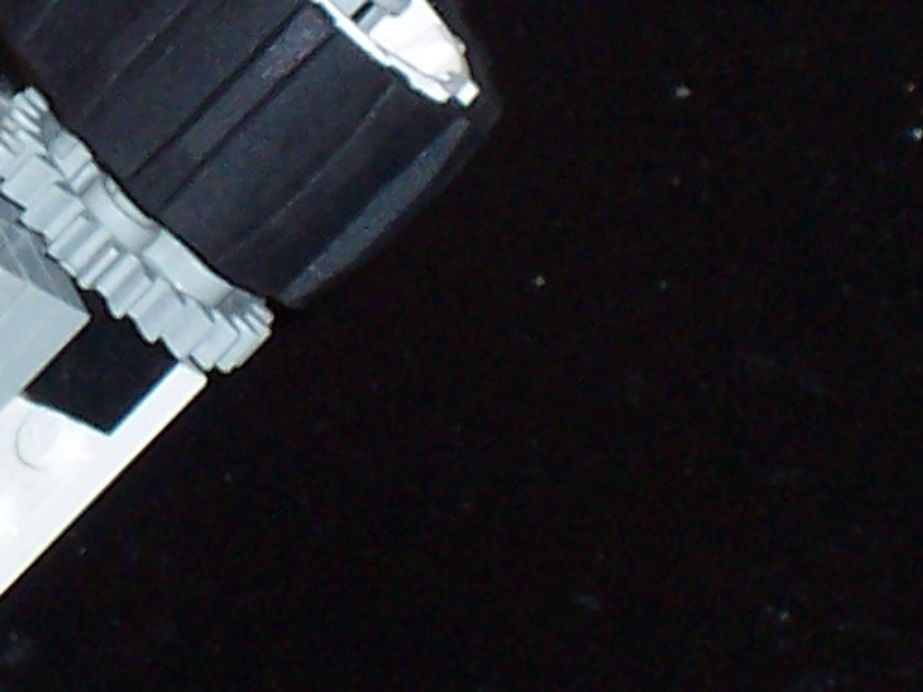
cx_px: -6
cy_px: 67
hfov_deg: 4.4
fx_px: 12049
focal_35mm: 452
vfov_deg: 3.3
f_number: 4.8
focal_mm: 16.8
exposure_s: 1/90
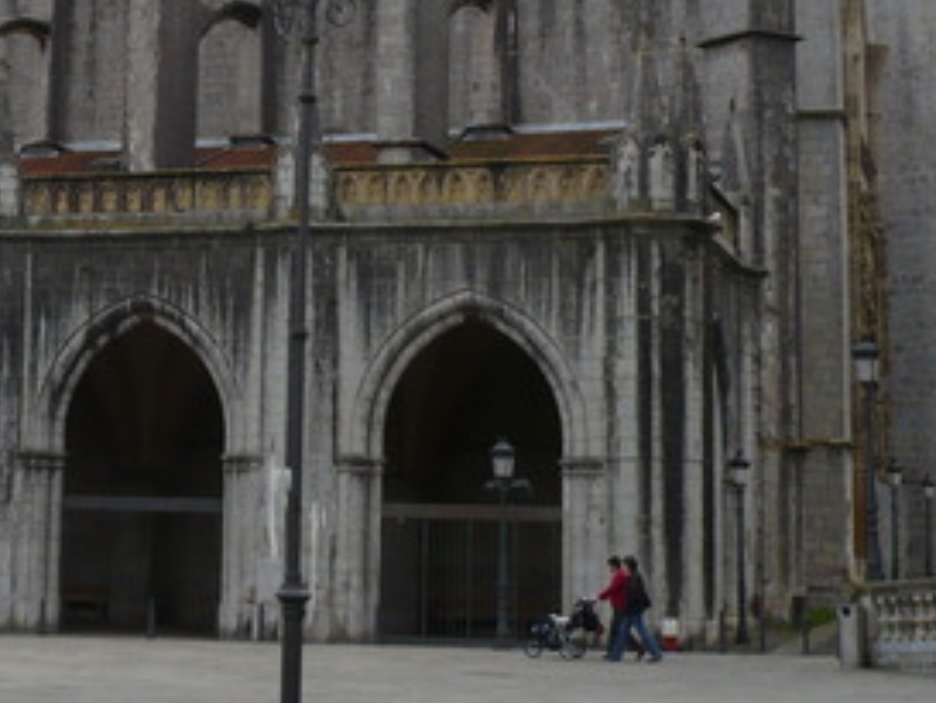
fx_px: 2218
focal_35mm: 82
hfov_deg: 23.2
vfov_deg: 17.7
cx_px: 82
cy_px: 75
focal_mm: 5.8
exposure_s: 1/500
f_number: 2.8
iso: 100
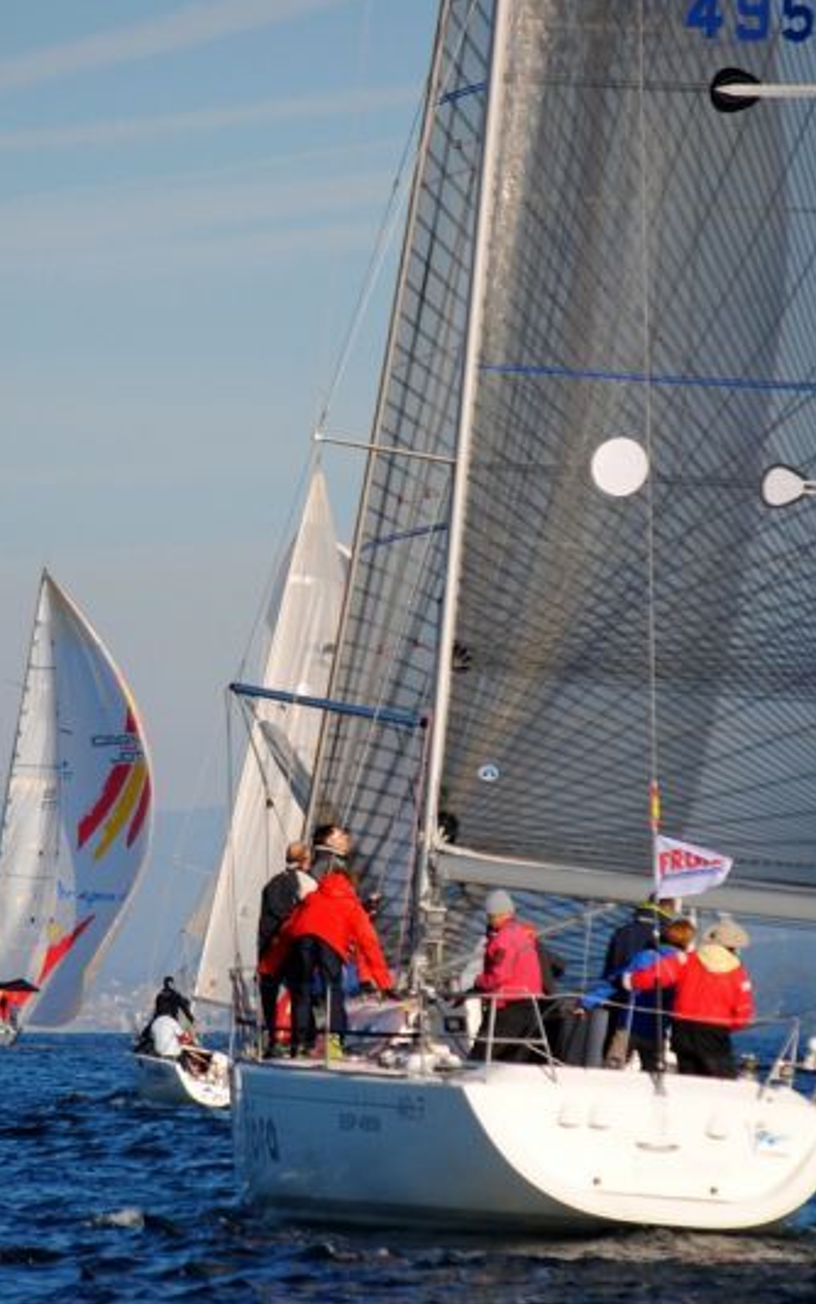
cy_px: 651
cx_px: 291
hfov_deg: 3.8
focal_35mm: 344
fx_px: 12234
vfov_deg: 6.1
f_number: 5
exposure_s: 1/1600
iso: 200
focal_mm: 150
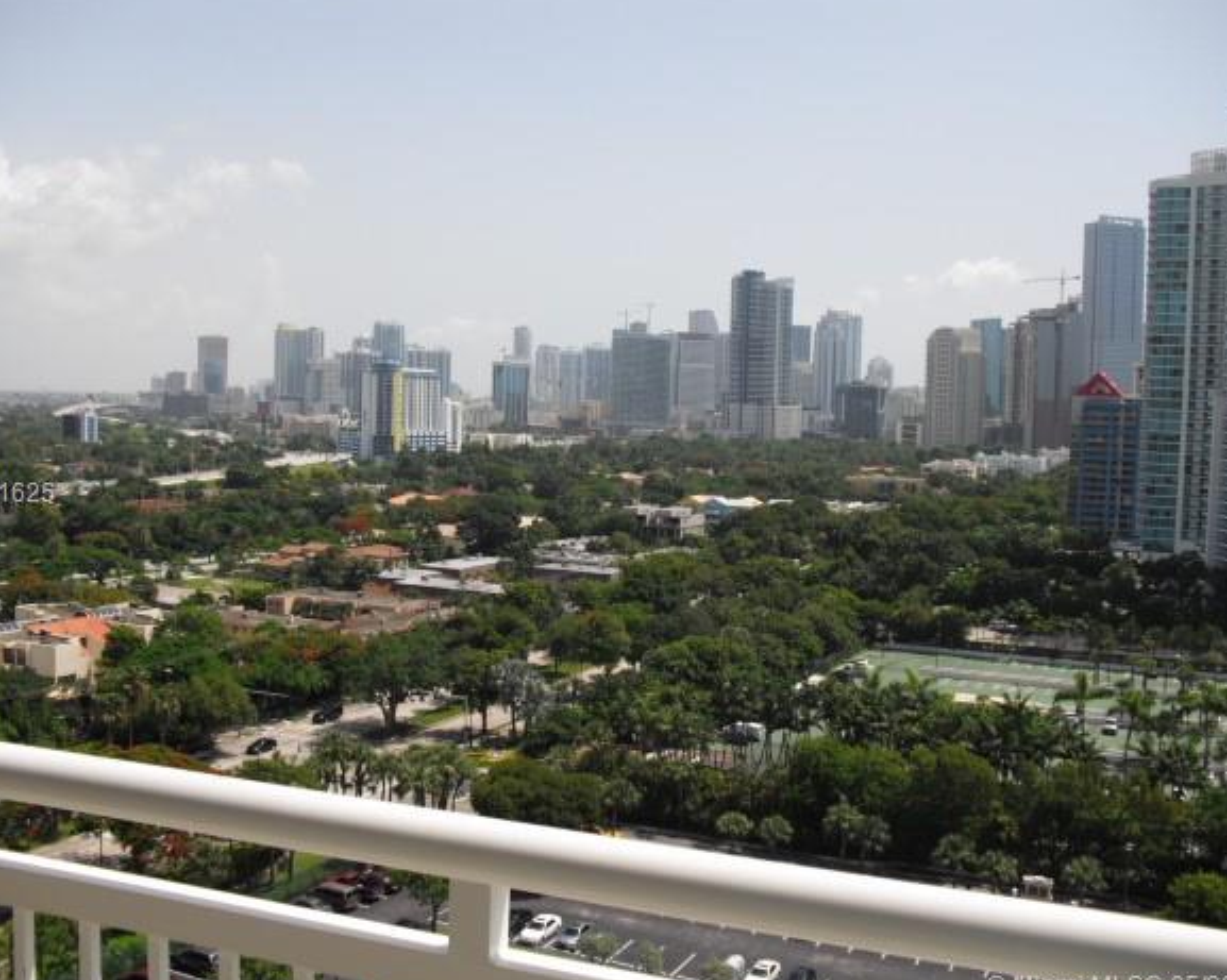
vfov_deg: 38.2
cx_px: 595
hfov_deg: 46.9
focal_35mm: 39
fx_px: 1416
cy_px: 495
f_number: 7.8
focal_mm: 6.3
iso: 64
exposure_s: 1/160
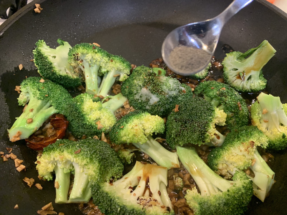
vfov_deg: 53.1
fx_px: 216
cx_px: 144
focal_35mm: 26
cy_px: 108
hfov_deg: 67.3
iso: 320
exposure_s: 1/50
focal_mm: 4.25
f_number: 1.8
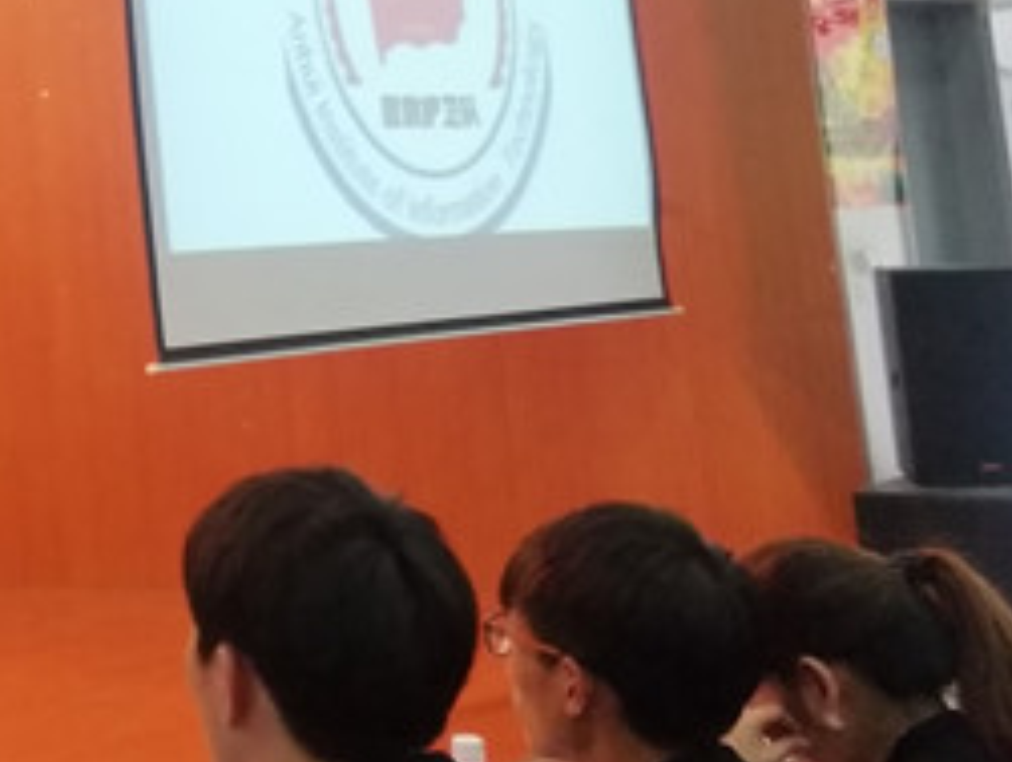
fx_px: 2049
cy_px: -105
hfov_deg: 23.0
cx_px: -468
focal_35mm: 70
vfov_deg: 20.0
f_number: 2
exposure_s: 1/33.3
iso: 437
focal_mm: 3.79
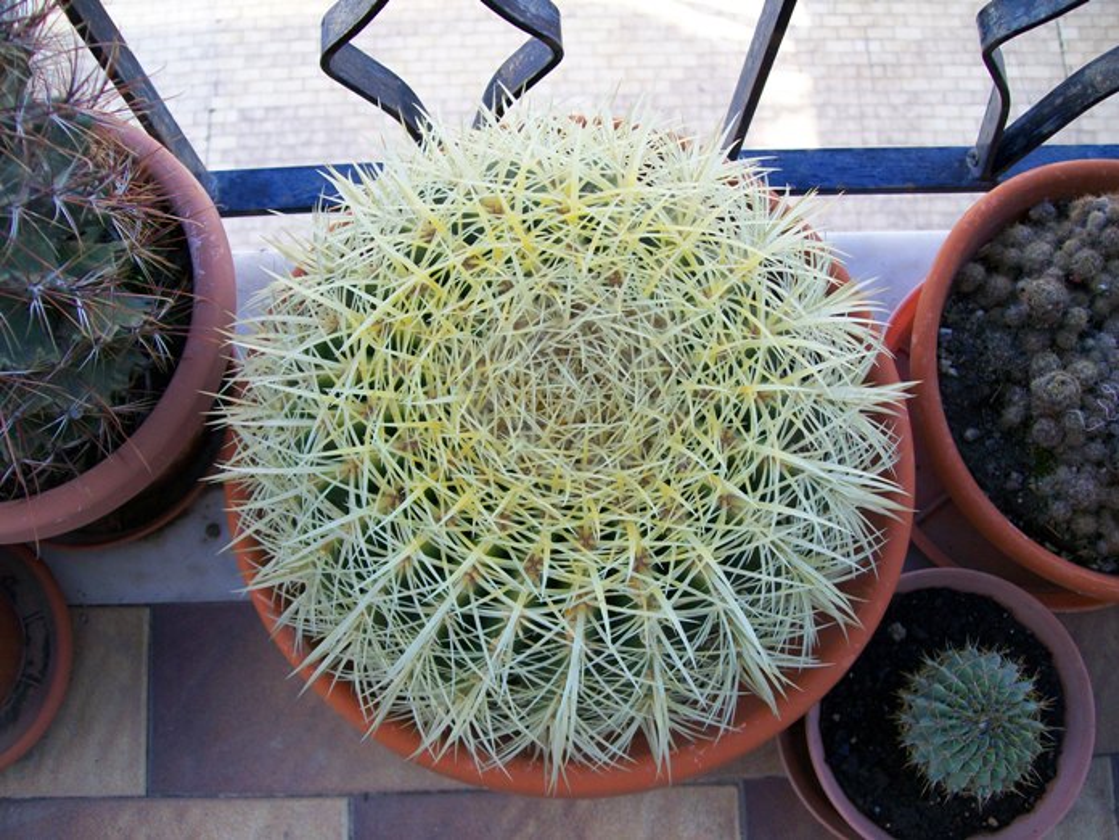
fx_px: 1099
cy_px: 420
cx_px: 560
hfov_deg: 54.0
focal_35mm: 34
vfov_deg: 41.8
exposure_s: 1/100
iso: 64
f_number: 2.7
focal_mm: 6.1
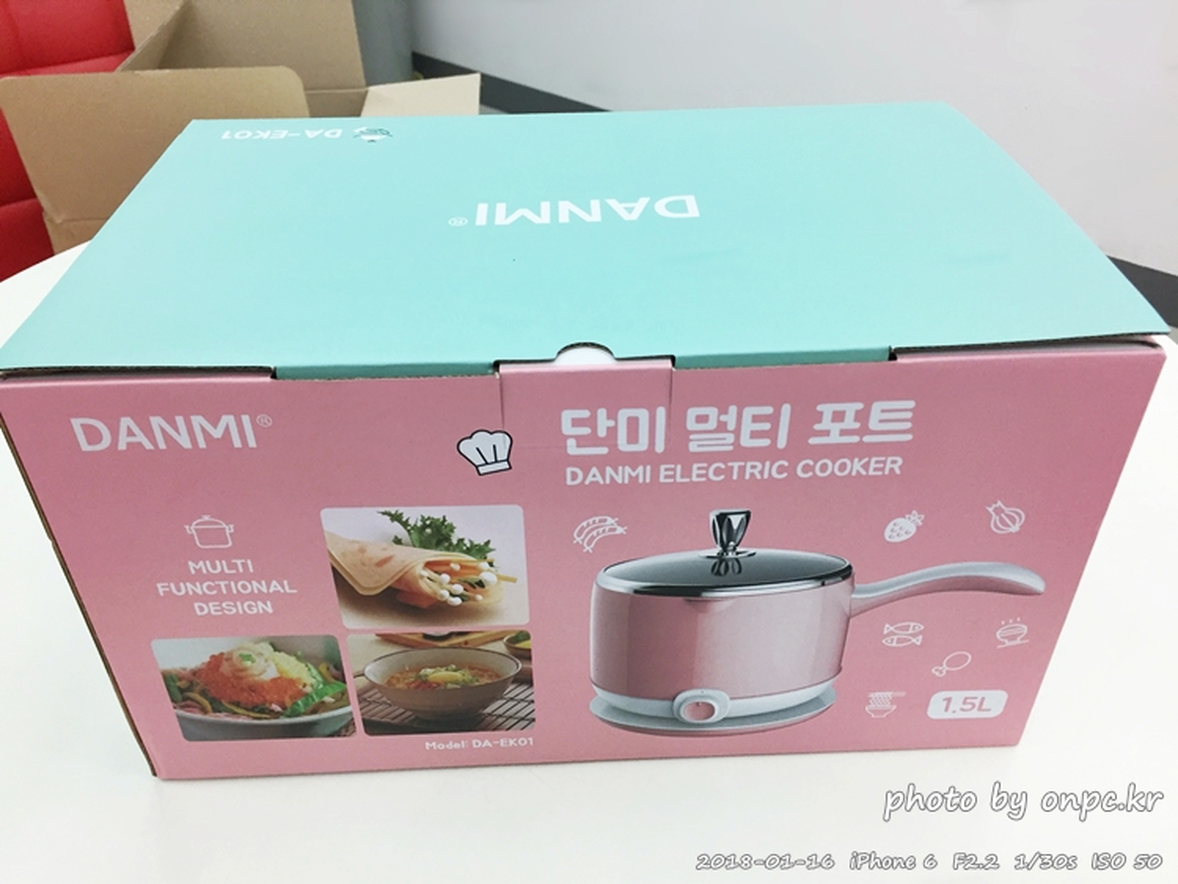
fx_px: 987
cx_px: 589
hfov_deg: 61.6
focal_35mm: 29
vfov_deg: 48.3
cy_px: 442
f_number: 2.2
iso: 50
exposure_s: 1/30
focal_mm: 4.15
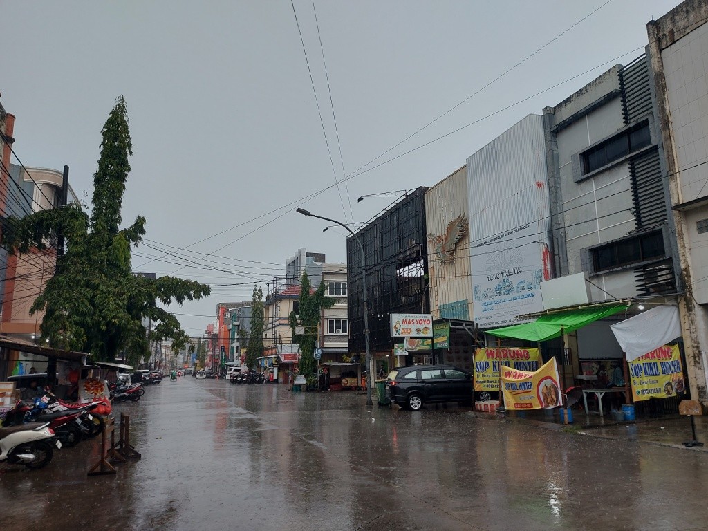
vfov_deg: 56.8
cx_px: 354
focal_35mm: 24
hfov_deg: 71.6
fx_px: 491
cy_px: 266
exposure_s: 1/100
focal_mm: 5.23
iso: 32
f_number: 1.8
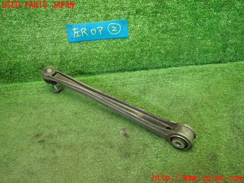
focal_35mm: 30
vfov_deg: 46.8
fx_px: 211
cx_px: 122
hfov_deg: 60.0
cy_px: 92
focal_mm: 5.4
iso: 800
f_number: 2.3
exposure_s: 1/100
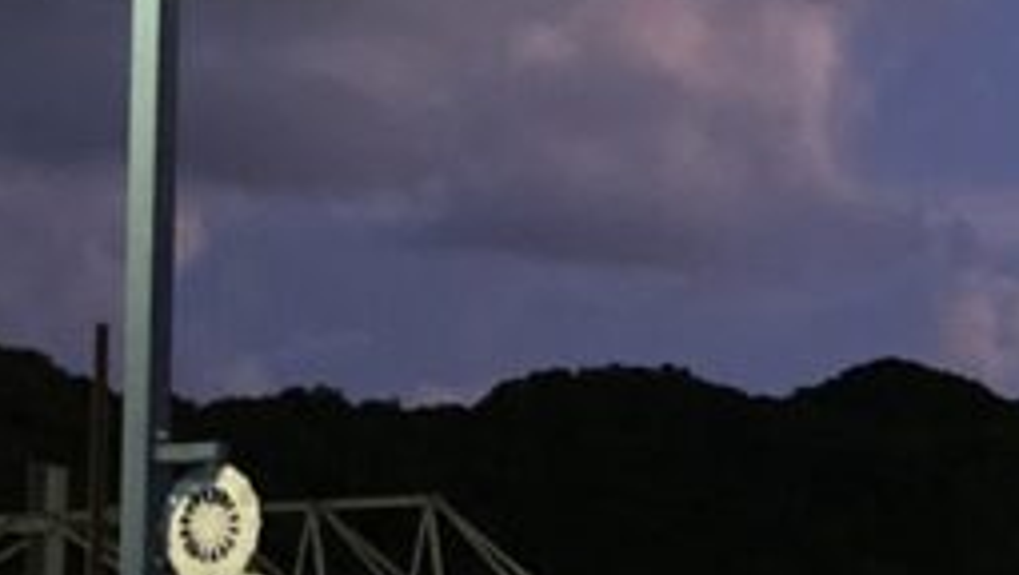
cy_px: 994
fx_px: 4138
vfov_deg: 7.7
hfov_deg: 12.6
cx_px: 1898
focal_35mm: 153
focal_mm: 3.99
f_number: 1.8
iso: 640
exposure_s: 1/20
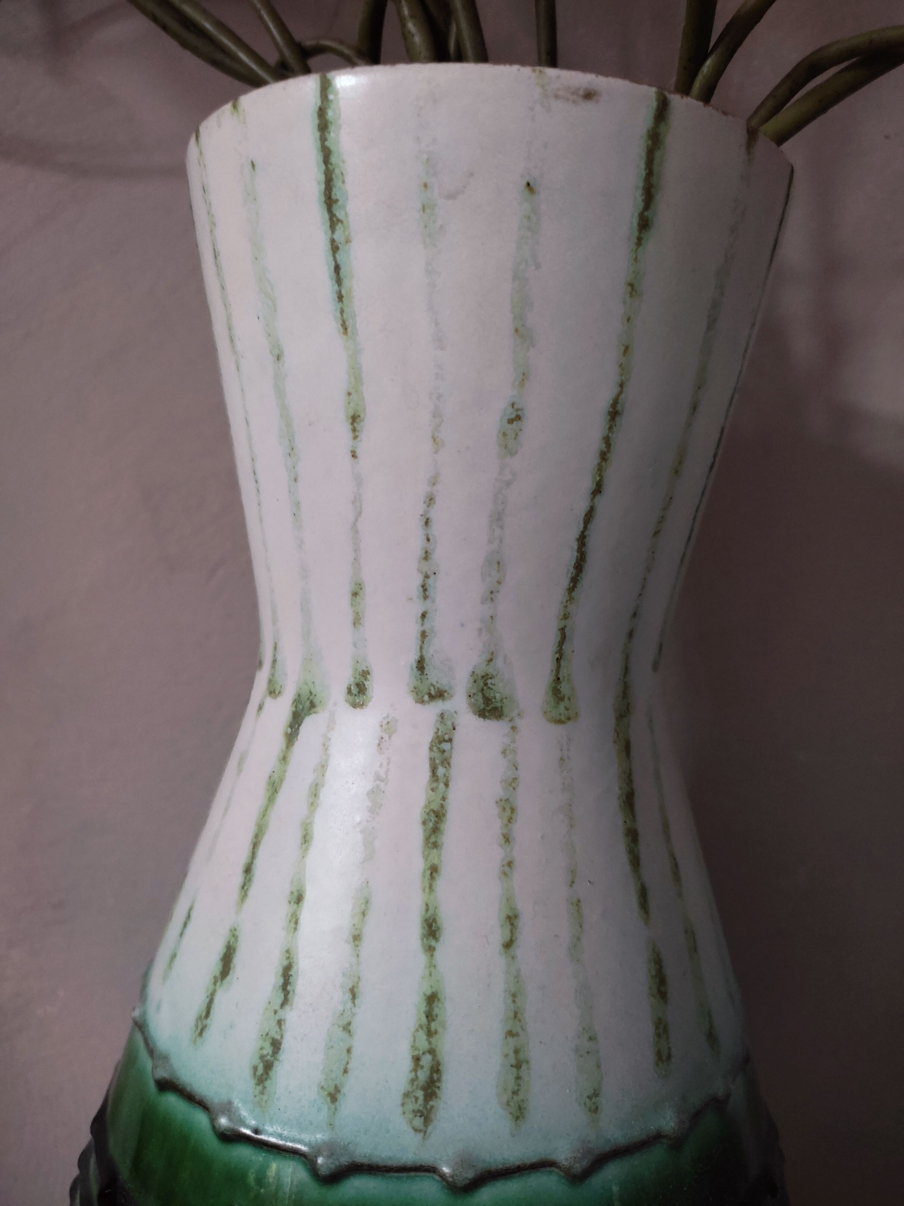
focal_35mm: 26
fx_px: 905
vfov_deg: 67.3
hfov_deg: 53.1
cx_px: 452
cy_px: 603
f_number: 1.79
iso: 2182
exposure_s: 1/17
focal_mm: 4.74
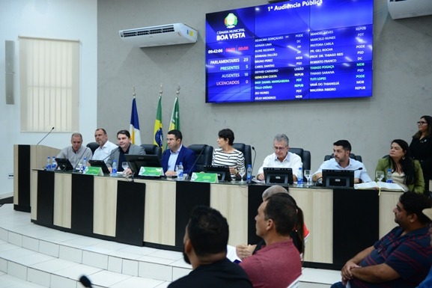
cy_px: 144
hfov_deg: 53.1
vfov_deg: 36.9
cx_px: 216
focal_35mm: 36
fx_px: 432
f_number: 2.8
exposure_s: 1/320
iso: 2000
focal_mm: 36
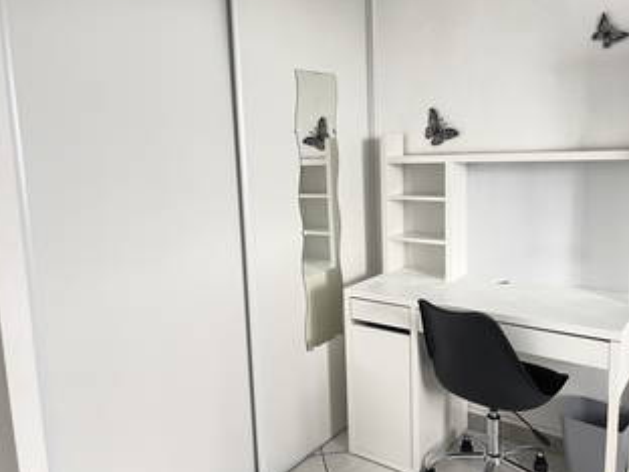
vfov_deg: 46.8
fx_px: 545
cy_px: 224
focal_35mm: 30
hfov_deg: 60.0
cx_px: 314
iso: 200
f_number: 1.6
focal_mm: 5.1
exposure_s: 1/60
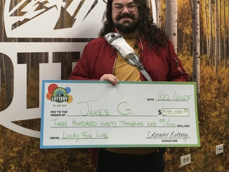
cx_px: 84
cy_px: 39
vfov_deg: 30.8
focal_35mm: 46
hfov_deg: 40.9
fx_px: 304
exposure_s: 1/30
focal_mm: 4.15
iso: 100
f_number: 2.2
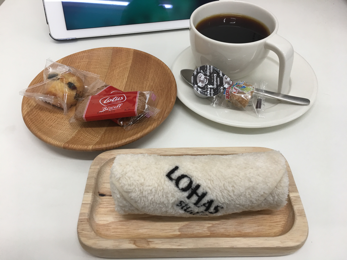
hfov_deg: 61.7
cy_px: 130
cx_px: 174
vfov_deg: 48.2
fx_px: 291
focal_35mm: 29
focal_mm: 4.15
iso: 25
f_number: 2.2
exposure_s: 1/15
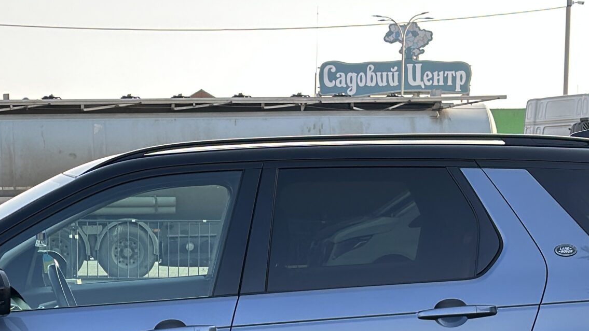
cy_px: 467
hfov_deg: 18.1
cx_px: 195
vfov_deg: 10.0
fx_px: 1843
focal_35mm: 118
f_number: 1.78
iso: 80
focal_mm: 6.86
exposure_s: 1/681
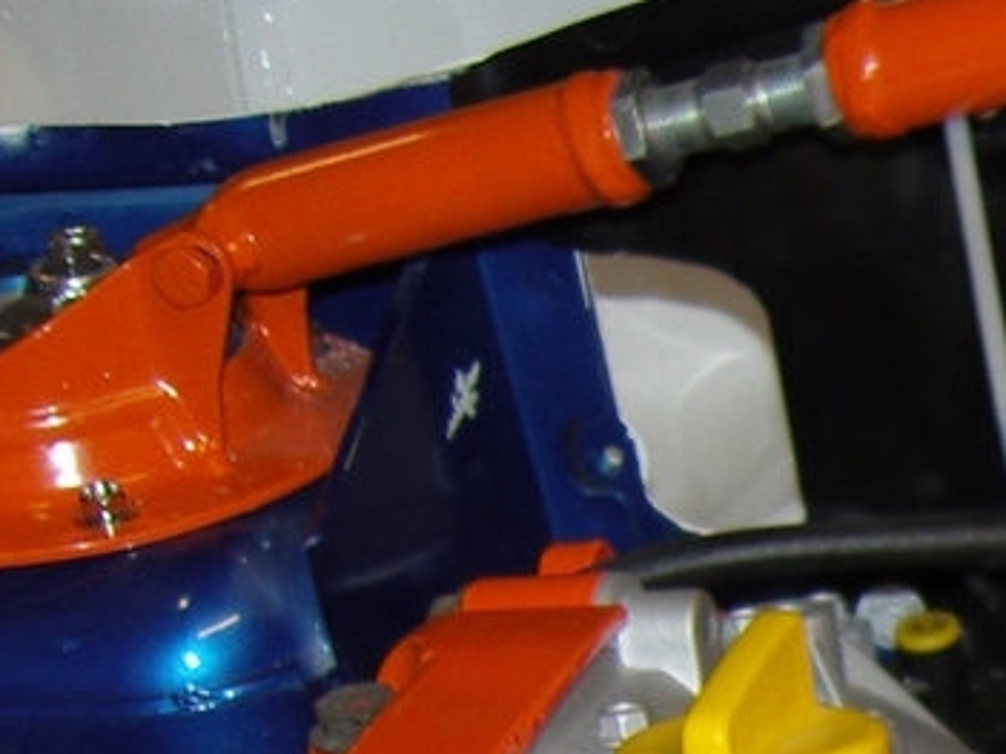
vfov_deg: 11.4
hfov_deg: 14.0
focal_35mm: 124
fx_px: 3602
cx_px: 1829
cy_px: 1196
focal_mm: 7.3
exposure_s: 1/40
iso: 100
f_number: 2.8
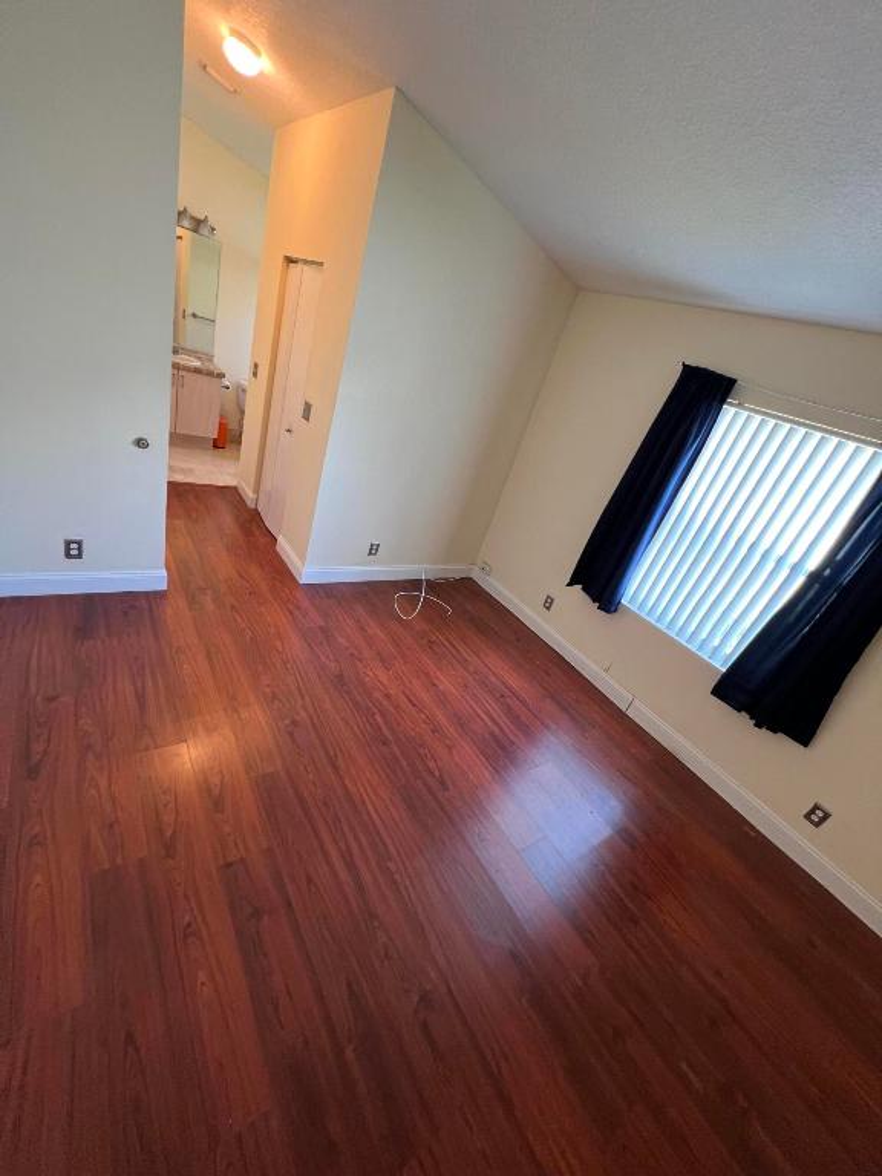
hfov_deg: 89.9
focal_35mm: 13
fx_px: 442
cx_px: 441
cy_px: 588
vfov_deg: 106.2
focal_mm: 1.57
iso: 320
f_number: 1.8
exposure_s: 1/60
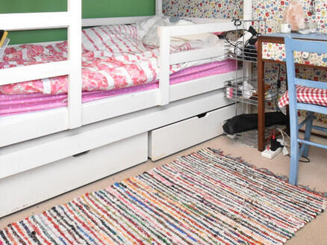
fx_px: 351
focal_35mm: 37
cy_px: -3
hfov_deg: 49.8
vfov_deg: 34.8
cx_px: 137
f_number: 9
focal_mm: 11
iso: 1600
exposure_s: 1/60
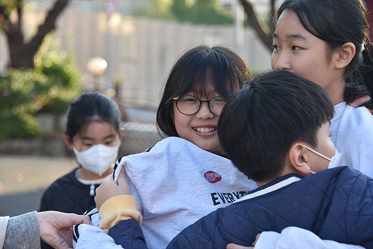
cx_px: 186
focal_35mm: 112
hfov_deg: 18.3
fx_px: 1160
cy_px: 124
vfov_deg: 12.2
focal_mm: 112
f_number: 5.6
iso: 250
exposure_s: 1/125
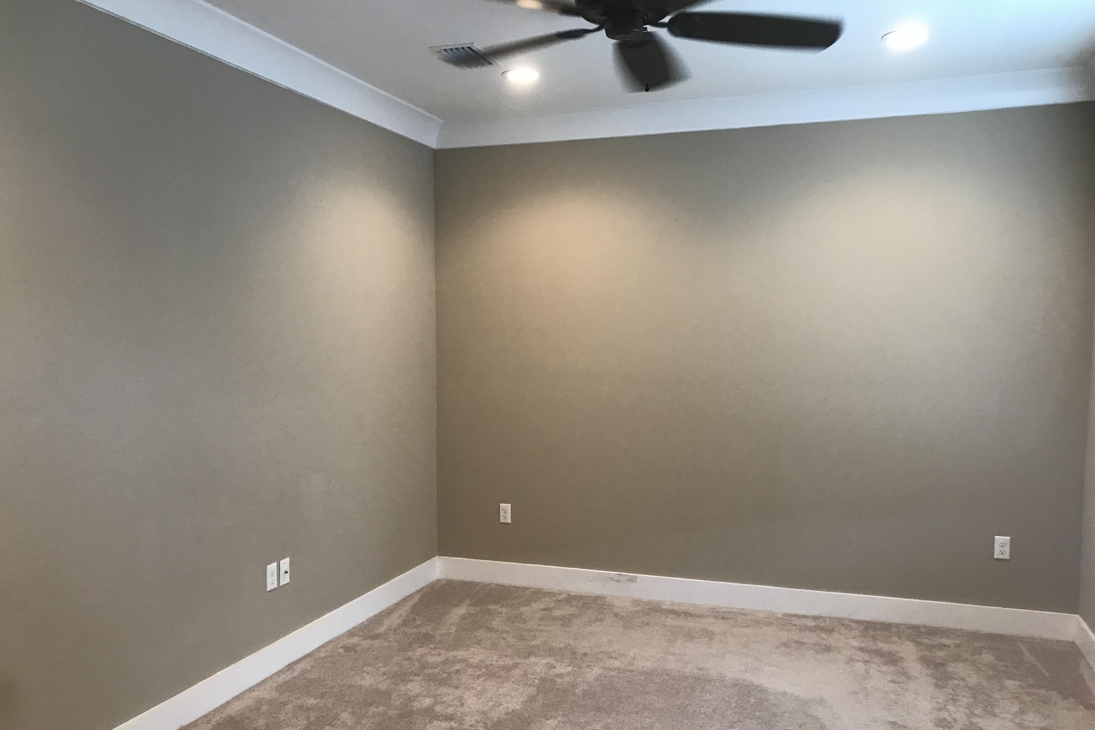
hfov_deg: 61.9
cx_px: 550
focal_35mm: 30
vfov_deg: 43.5
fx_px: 912
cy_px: 408
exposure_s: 1/15
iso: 40
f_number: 1.8
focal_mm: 3.99
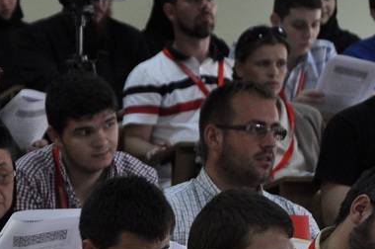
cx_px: -91
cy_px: 285
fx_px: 3255
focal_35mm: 313
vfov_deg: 4.4
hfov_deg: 6.5
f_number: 5.3
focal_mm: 66
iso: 640
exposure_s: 1/30
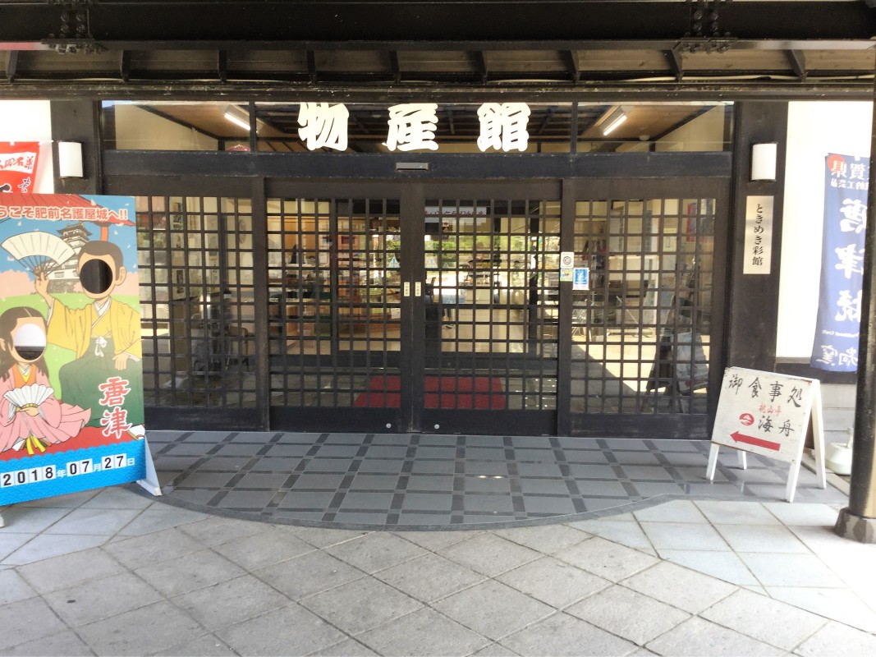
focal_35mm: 31
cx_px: 438
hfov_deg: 58.4
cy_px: 328
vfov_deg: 45.4
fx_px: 784
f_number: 2.4
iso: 32
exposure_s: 1/60
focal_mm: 3.3
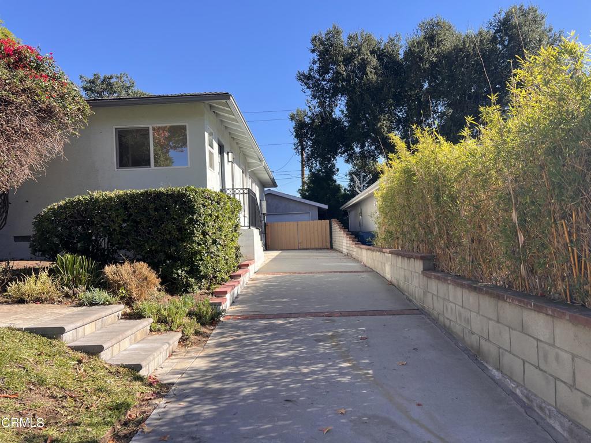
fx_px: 444
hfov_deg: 67.3
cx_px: 296
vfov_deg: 53.1
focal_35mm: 26
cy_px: 222
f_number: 1.5
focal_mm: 5.7
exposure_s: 1/1531
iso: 50
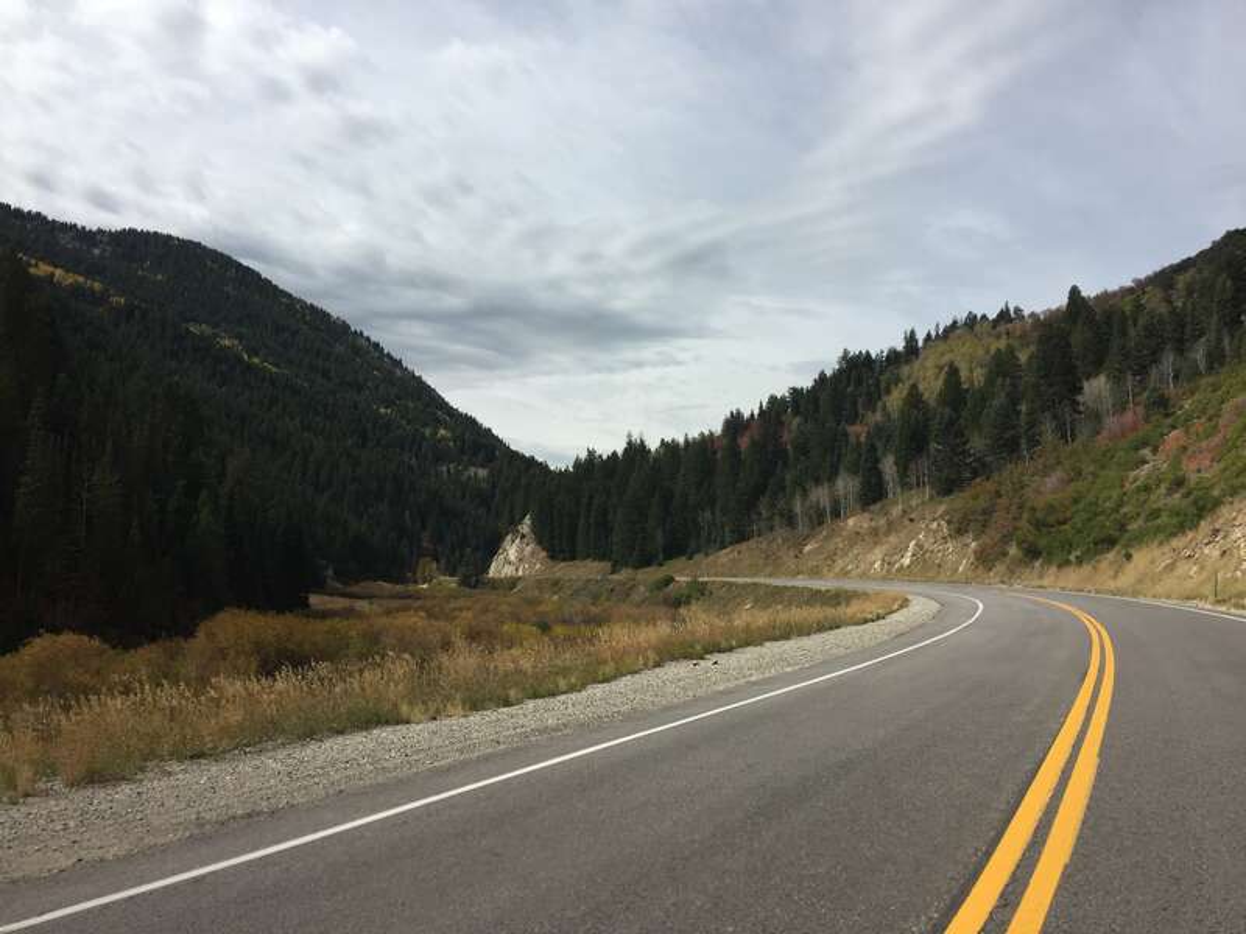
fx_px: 1044
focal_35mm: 29
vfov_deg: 48.2
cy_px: 467
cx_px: 623
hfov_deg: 61.7
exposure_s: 1/2198
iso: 32
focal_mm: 4.15
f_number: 2.2
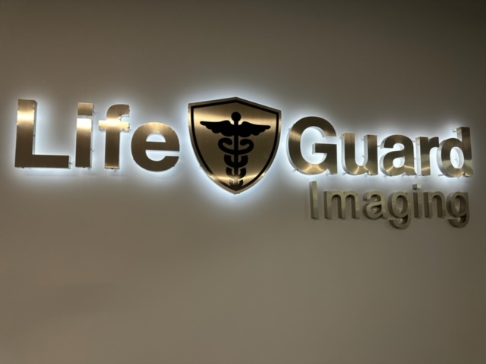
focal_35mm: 24
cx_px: 243
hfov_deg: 71.6
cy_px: 182
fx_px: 337
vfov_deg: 56.8
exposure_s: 1/120
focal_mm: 6.86
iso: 200
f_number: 1.78
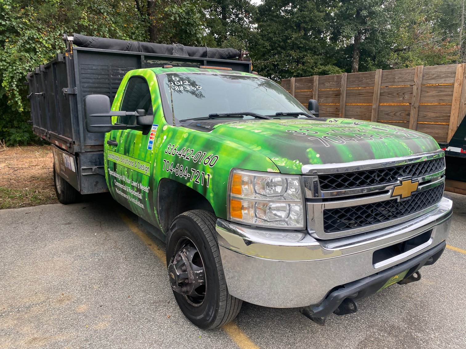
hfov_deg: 67.3
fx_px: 350
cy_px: 174
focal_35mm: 26
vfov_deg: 53.1
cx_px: 233
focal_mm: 4.25
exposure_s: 1/463
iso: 32
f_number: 1.8
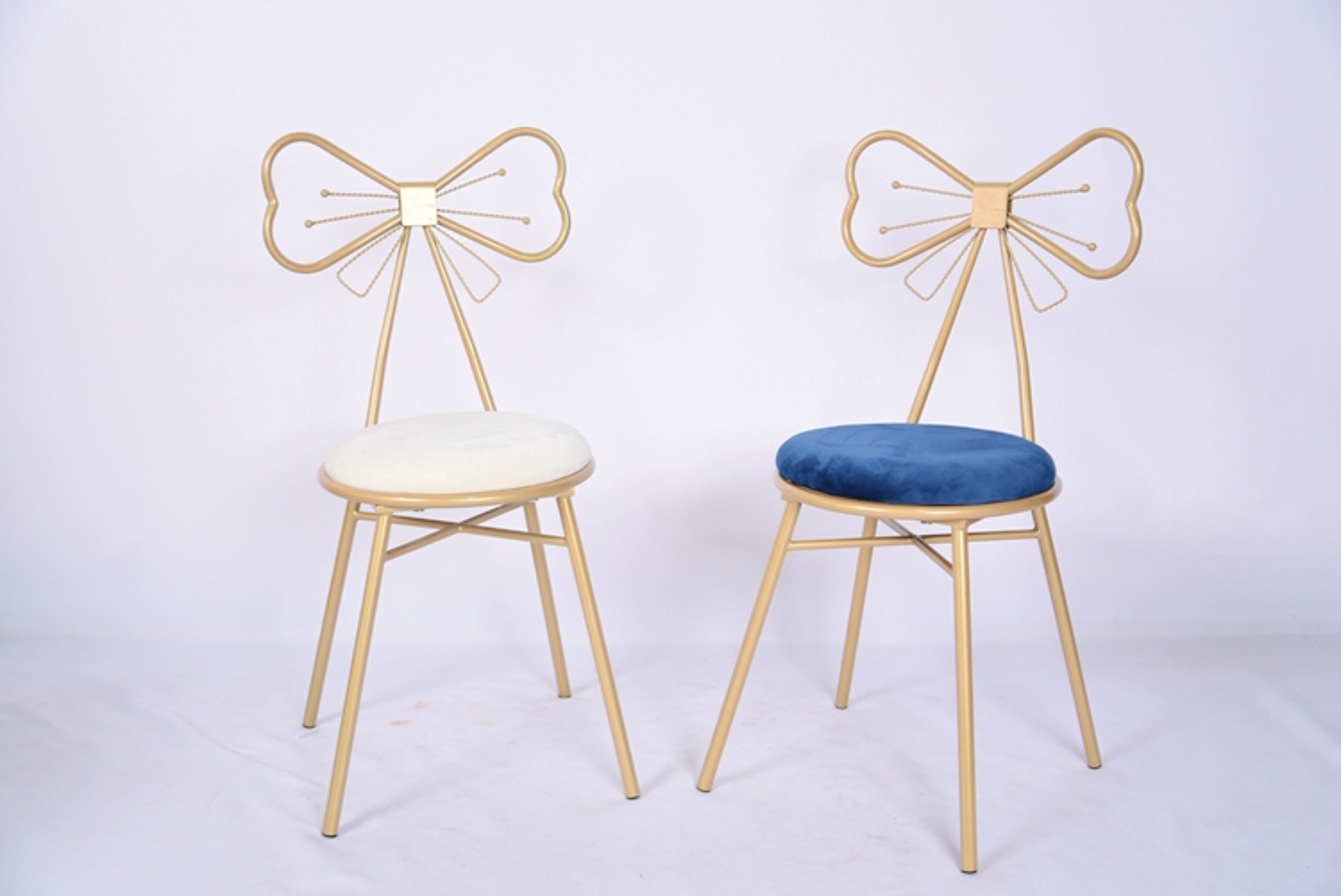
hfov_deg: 48.4
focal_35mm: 40
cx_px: 670
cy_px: 448
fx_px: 1491
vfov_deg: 33.4
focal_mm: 40
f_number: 4.2
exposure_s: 1/13
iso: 125
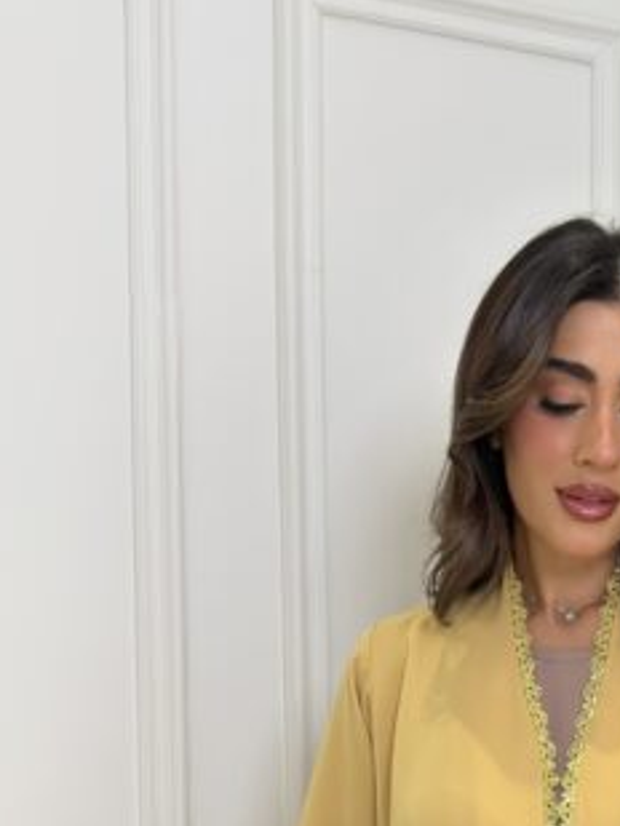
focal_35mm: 75
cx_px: 644
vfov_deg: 24.1
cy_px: 936
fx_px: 1790
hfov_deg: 19.0
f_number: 1.78
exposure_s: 1/390
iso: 64
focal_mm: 6.76
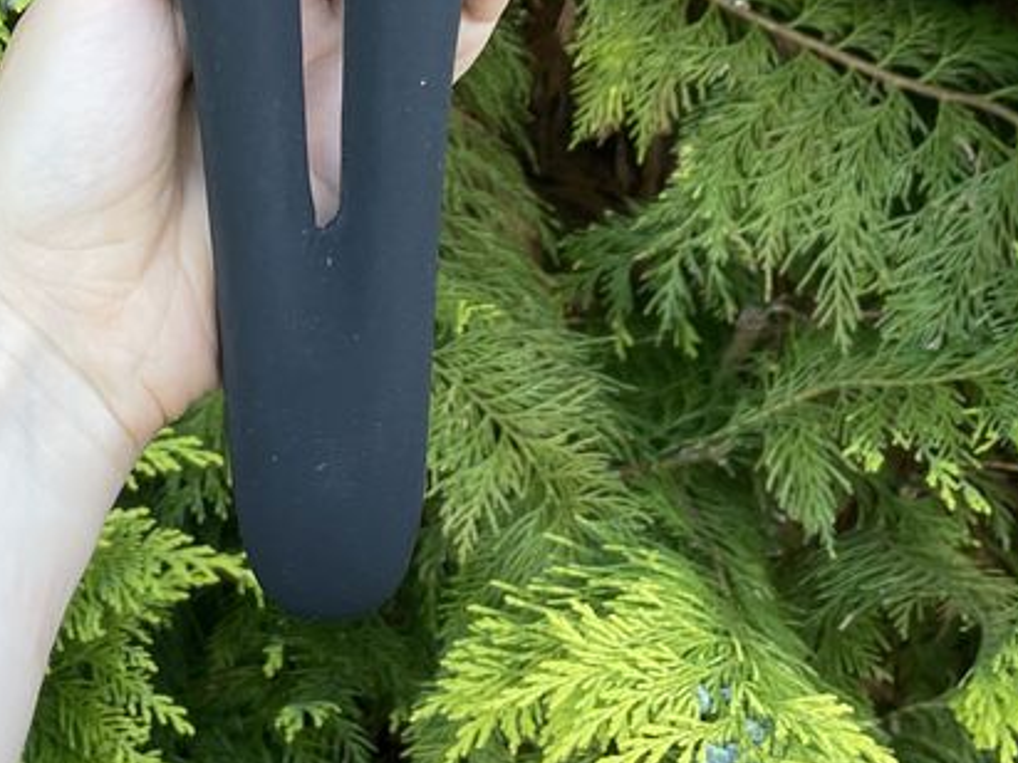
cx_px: 322
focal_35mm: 76
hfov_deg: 25.5
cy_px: -161
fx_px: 2234
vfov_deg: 18.3
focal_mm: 4.2
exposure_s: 1/121
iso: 50
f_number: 1.6
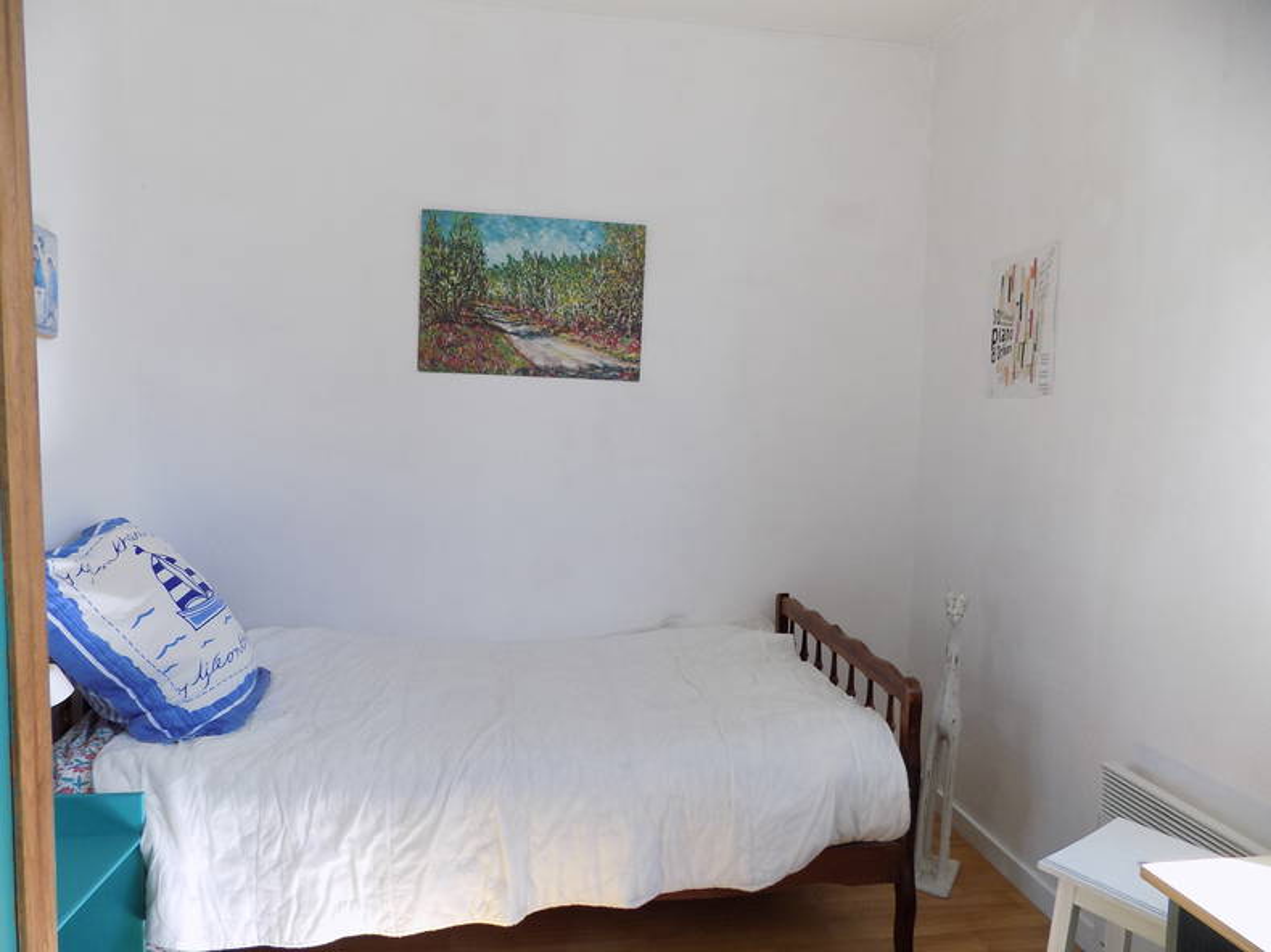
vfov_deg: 58.9
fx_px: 844
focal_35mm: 23
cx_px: 636
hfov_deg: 73.9
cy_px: 476
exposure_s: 1/80
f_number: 3.1
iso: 80
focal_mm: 4
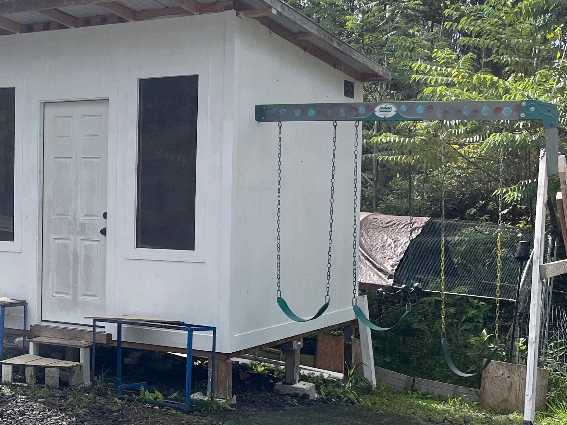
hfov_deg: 30.6
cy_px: 223
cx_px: 42
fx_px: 983
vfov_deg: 24.4
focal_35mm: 60
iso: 50
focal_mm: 5.1
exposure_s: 1/2463
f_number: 1.6
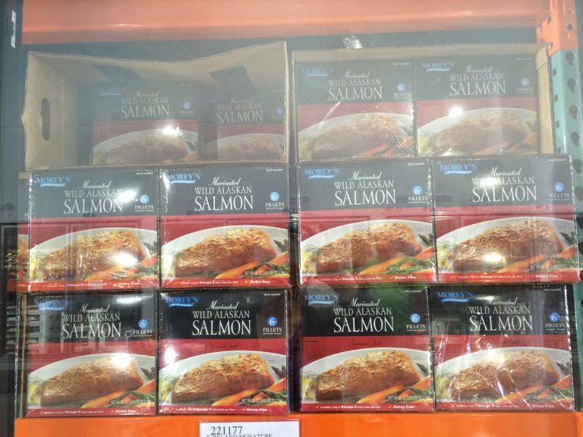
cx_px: 292
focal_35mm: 29
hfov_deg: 61.7
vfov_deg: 48.2
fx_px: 488
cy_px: 218
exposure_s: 1/33
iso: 64
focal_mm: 4.15
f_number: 2.2
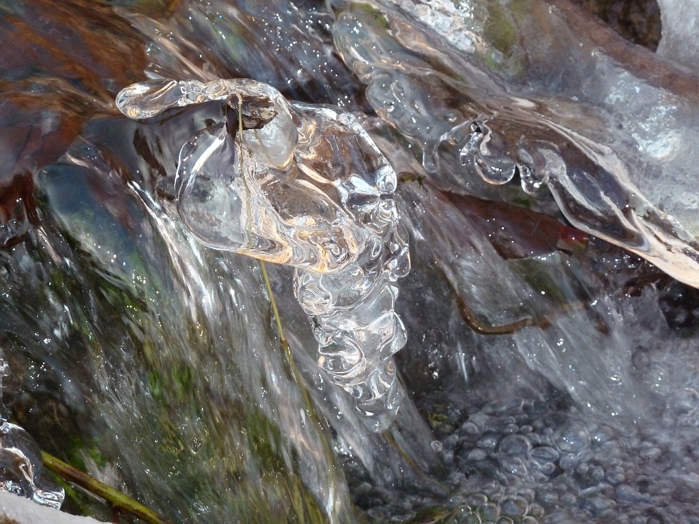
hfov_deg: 11.7
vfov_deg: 8.8
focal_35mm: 169
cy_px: 262
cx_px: 350
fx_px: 3413
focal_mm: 27.8
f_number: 4.5
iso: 400
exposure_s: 1/200
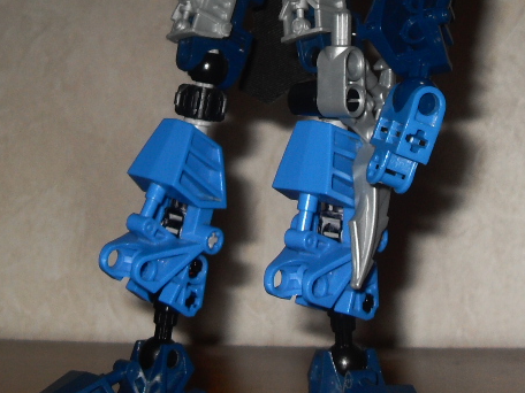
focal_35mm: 83
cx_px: 268
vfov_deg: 17.5
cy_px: 32
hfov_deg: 23.6
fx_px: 1259
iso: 100
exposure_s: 1/45
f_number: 2.8
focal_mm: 6.3
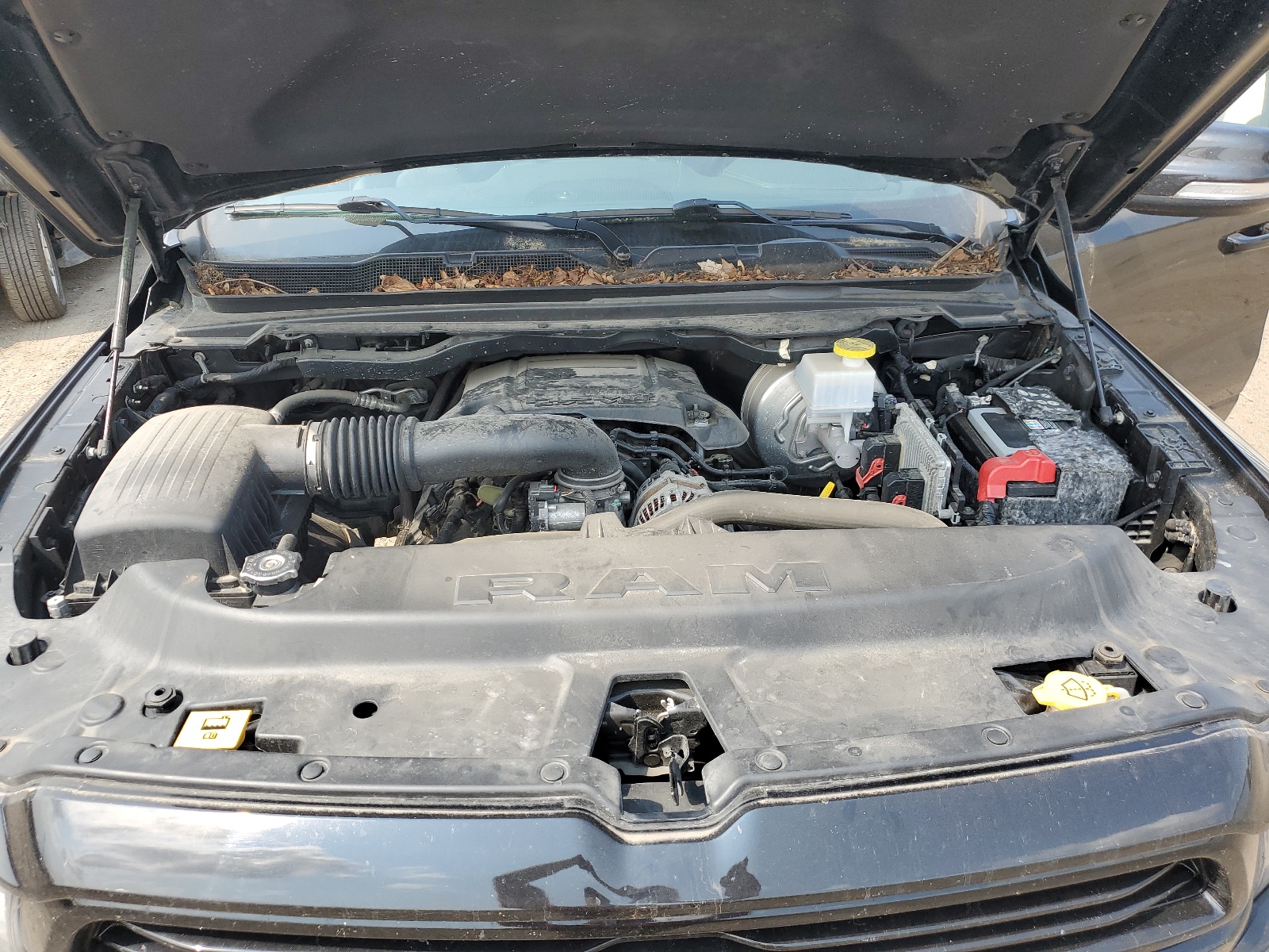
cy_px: 476
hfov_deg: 67.3
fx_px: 953
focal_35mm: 26
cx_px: 634
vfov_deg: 53.1
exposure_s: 1/769
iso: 50
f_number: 1.5
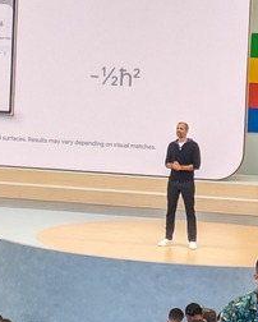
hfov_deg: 10.4
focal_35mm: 148
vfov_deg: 13.0
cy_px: 86
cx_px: 31
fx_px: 1411
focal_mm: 4.53
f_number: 1.7
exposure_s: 1/721
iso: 98
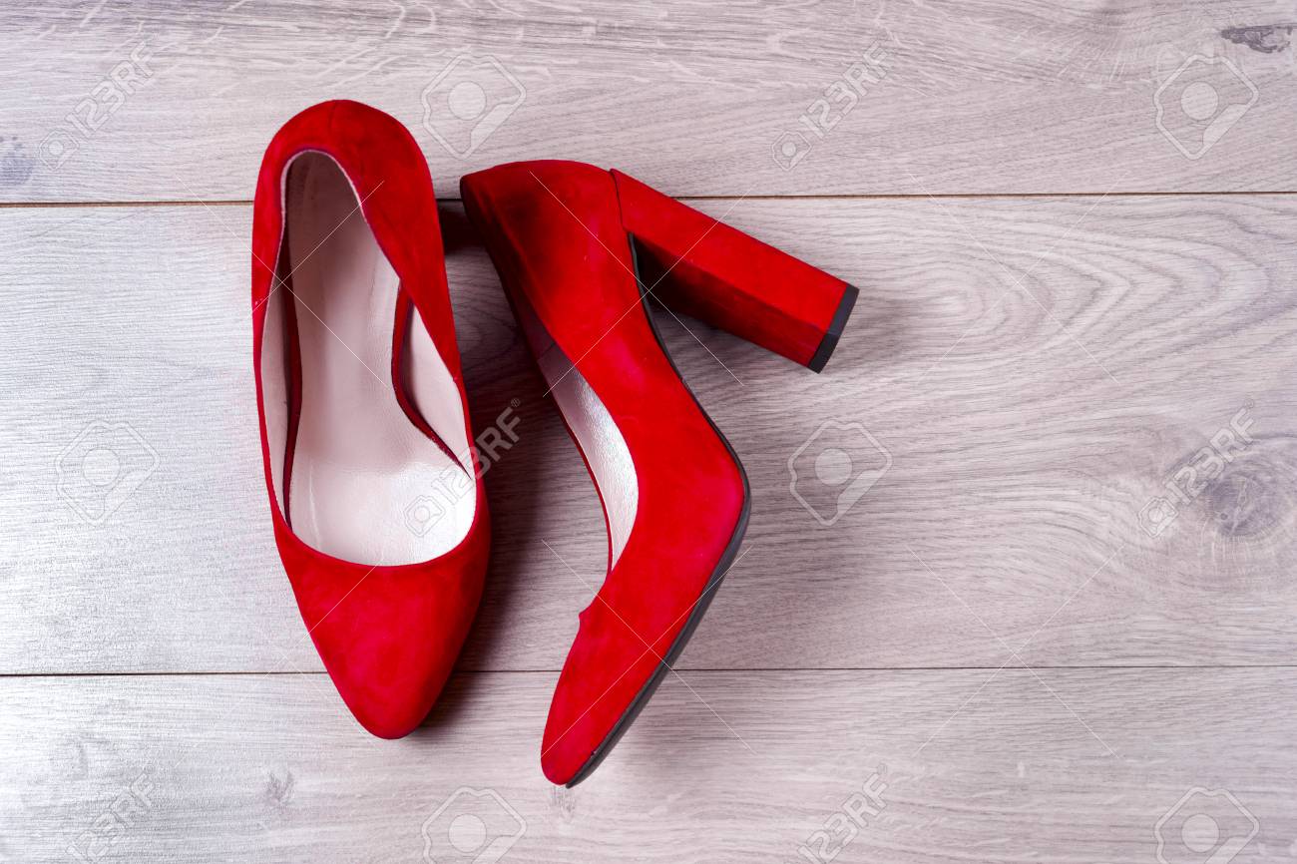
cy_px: 432
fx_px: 1801
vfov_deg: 27.0
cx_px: 648
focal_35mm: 50
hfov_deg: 39.6
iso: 100
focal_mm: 50
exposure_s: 1/100
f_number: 9
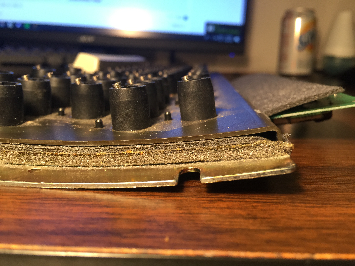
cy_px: 133
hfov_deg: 61.7
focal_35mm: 29
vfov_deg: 48.2
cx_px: 178
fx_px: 297
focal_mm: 4.15
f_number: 2.2
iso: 40
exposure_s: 1/30
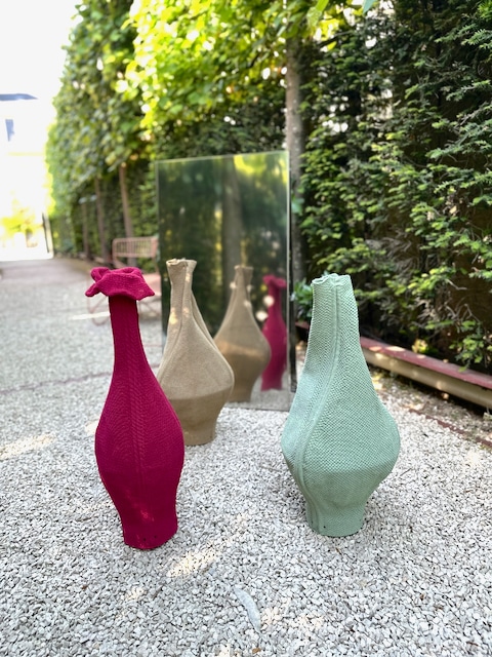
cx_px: 246
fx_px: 455
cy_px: 328
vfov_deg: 71.6
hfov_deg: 56.8
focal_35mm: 24
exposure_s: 1/100
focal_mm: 6.86
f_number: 1.78
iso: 64
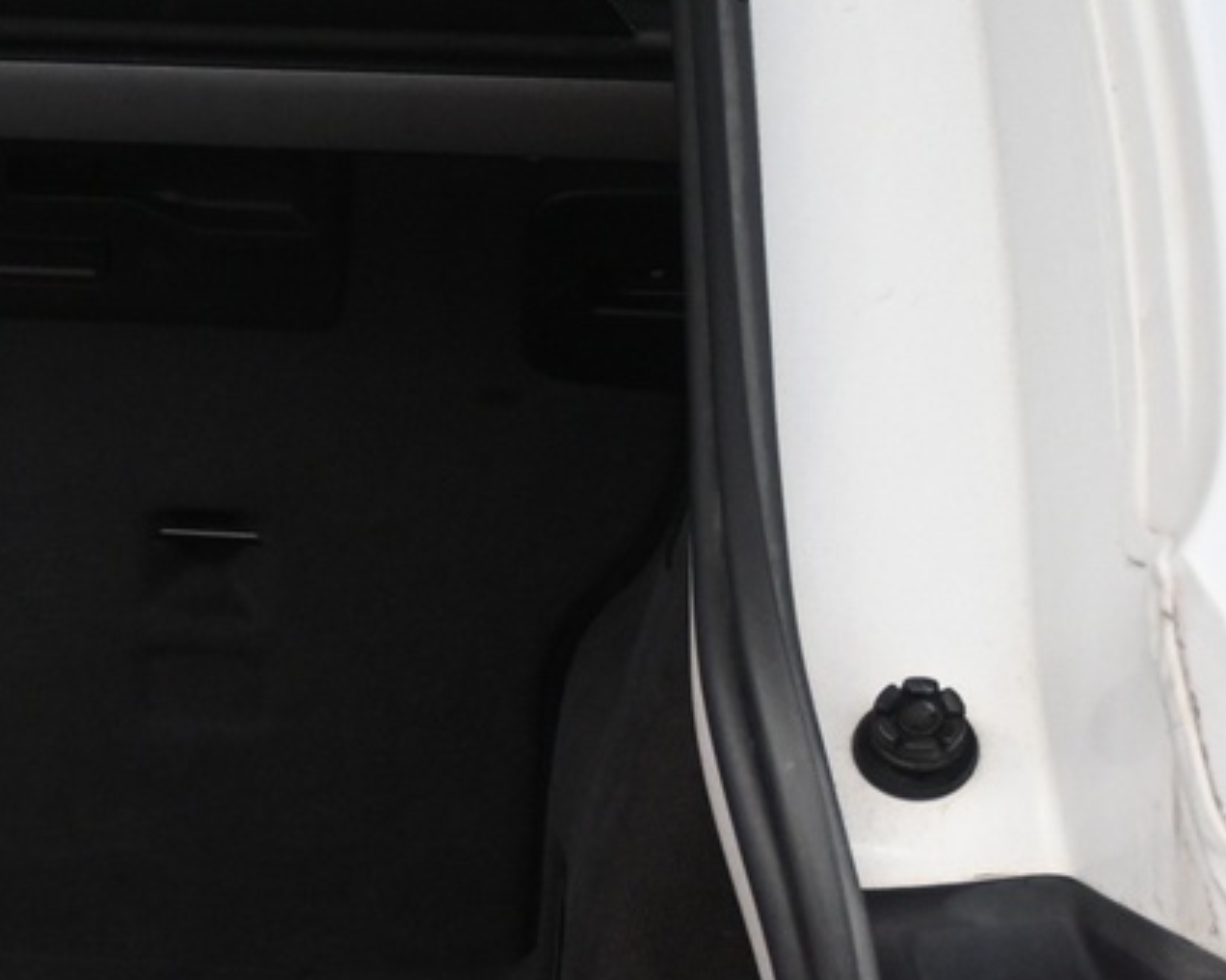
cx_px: -1055
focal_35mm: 140
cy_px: 757
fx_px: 5079
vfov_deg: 11.0
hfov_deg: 12.5
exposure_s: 1/40
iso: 900
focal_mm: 26
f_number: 4.5
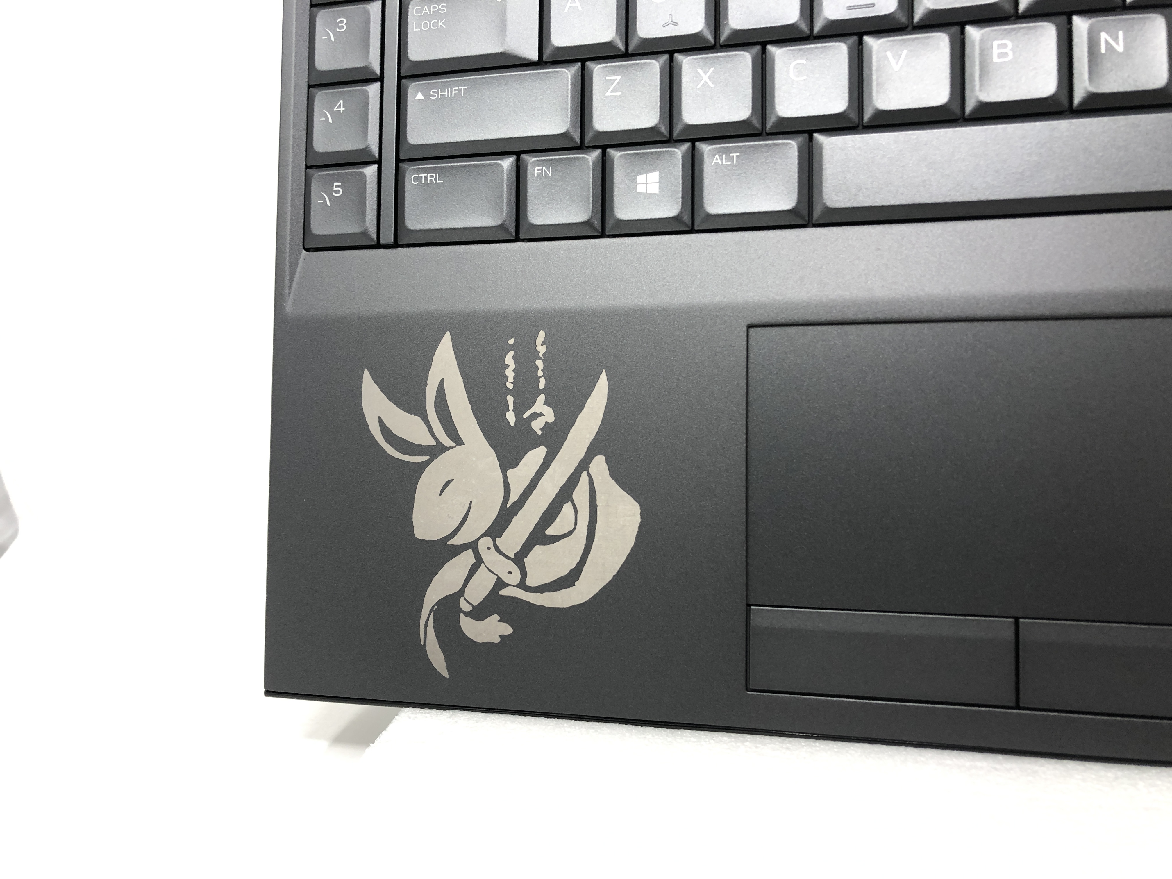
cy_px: 440
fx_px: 948
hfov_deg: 63.4
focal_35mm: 28
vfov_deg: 49.7
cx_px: 586
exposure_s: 1/30
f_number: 1.8
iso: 25
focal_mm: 4
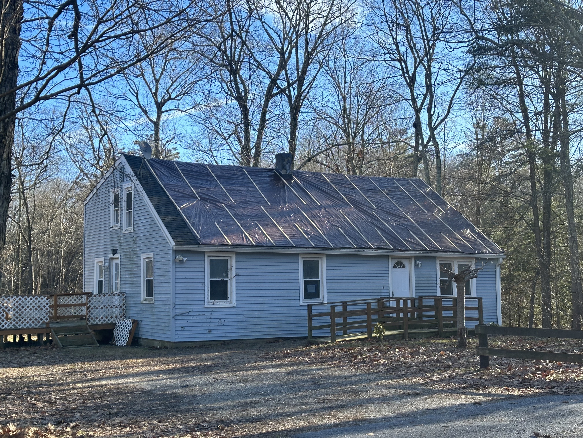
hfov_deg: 39.7
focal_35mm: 48
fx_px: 808
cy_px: 219
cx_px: 292
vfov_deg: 30.3
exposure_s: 1/1242
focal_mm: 6.86
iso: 64
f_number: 1.78
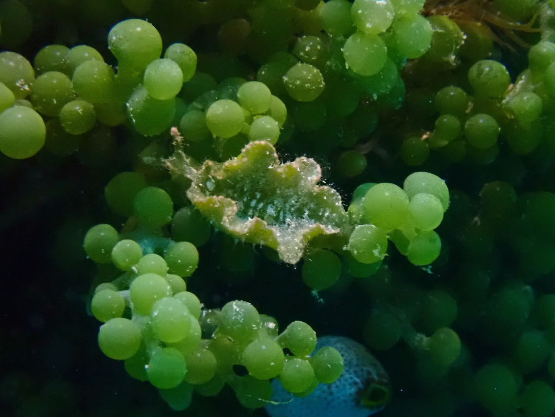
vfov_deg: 14.8
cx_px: 278
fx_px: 1603
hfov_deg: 19.6
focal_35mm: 100
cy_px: 208
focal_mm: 18
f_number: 6.3
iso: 1600
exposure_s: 1/200
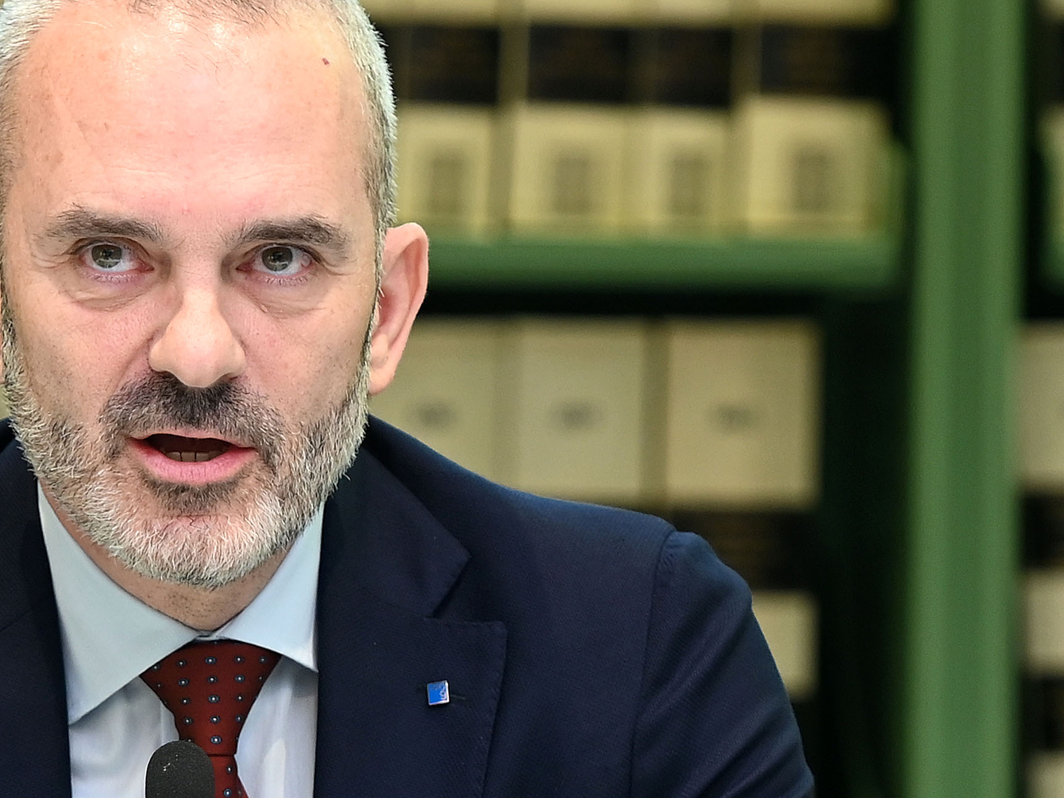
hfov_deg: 3.6
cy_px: 666
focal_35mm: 557
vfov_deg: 2.7
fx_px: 17117
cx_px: 237
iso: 800
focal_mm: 170
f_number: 3.2
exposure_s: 1/160
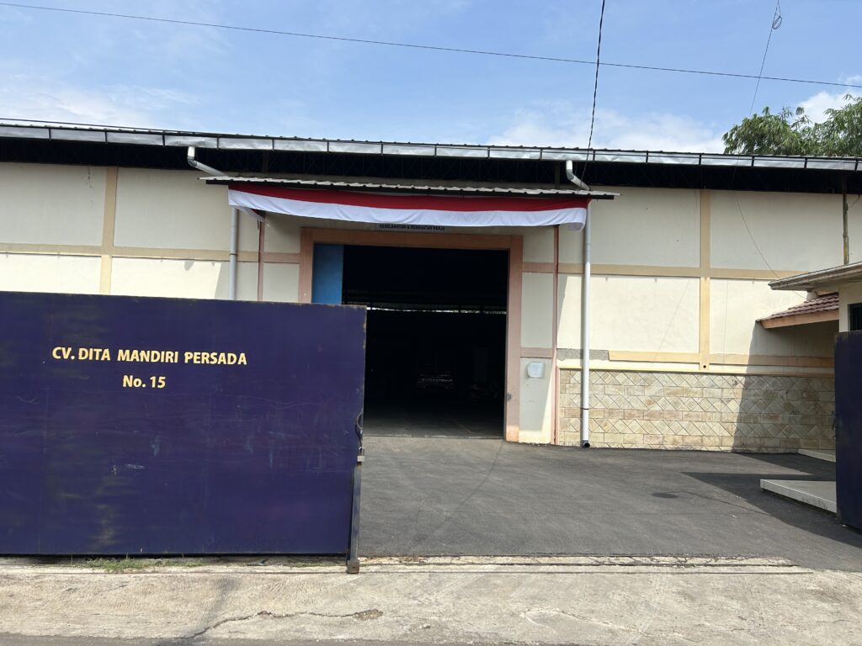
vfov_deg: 53.1
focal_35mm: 26
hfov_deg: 67.3
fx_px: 647
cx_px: 431
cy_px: 323
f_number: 1.5
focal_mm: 5.7
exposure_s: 1/3704
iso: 50
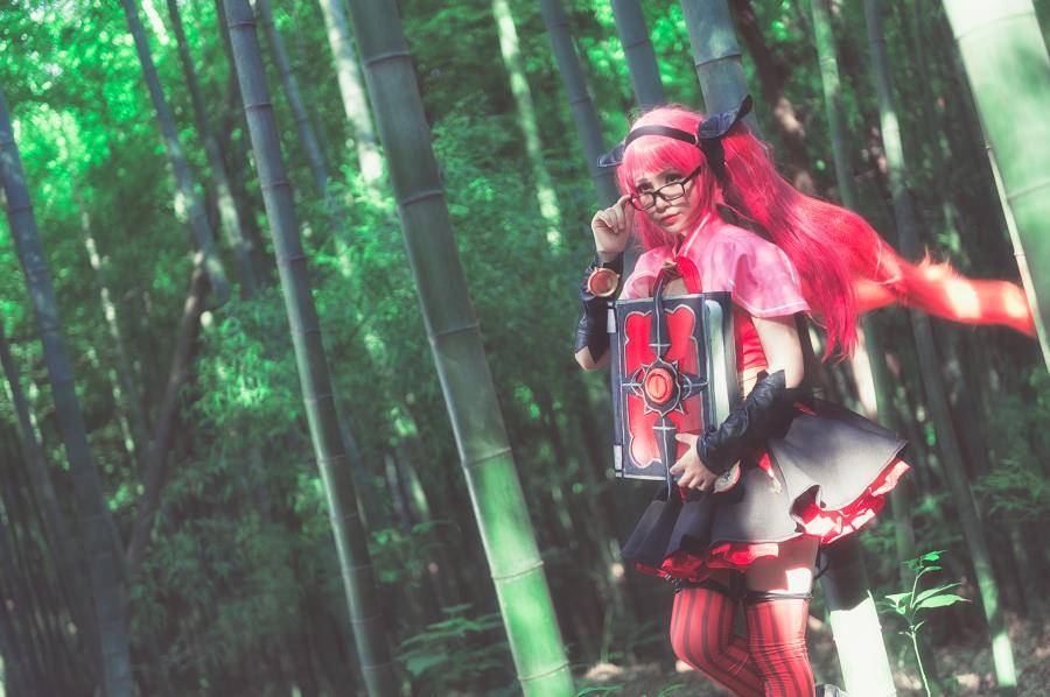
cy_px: 348
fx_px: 1748
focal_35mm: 60
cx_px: 525
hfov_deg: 33.4
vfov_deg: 22.6
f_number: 2.8
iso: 320
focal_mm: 60
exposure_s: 1/100
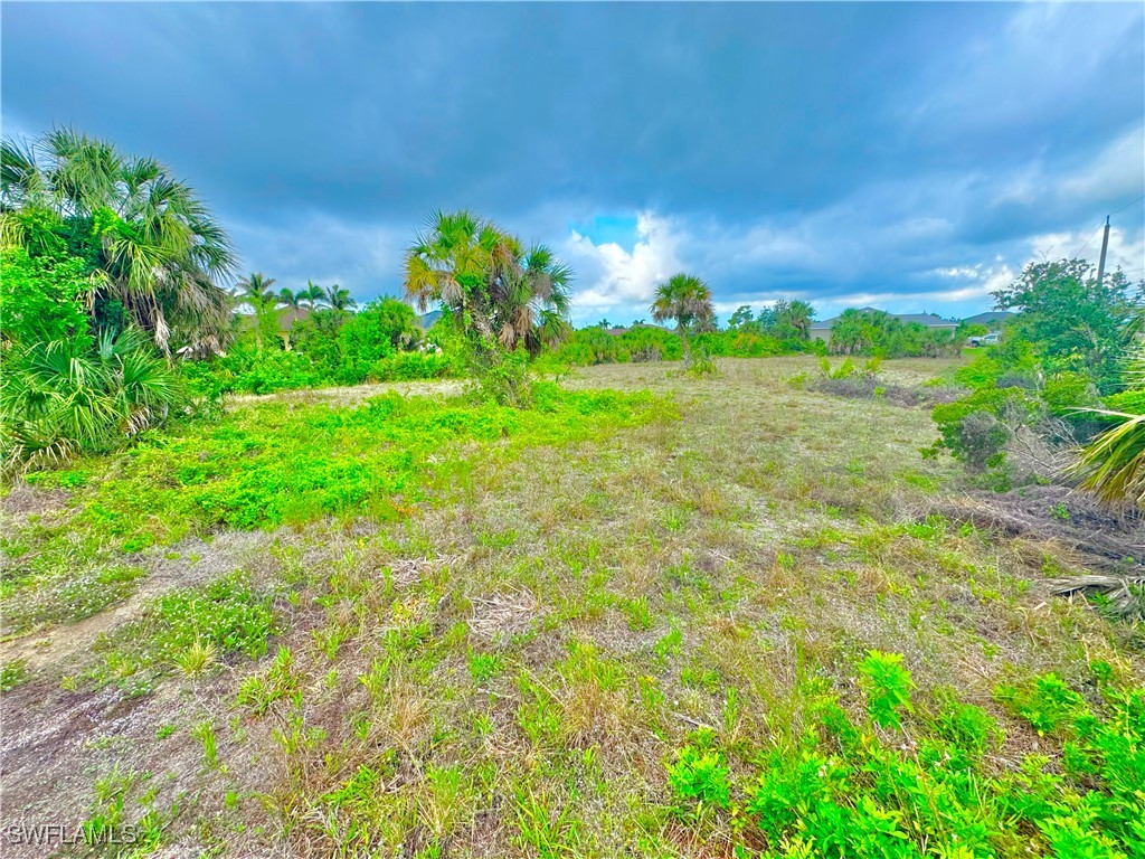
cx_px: 572
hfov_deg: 102.1
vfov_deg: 85.7
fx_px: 463
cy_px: 430
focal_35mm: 14
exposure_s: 1/515
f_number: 2.2
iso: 40
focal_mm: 2.22
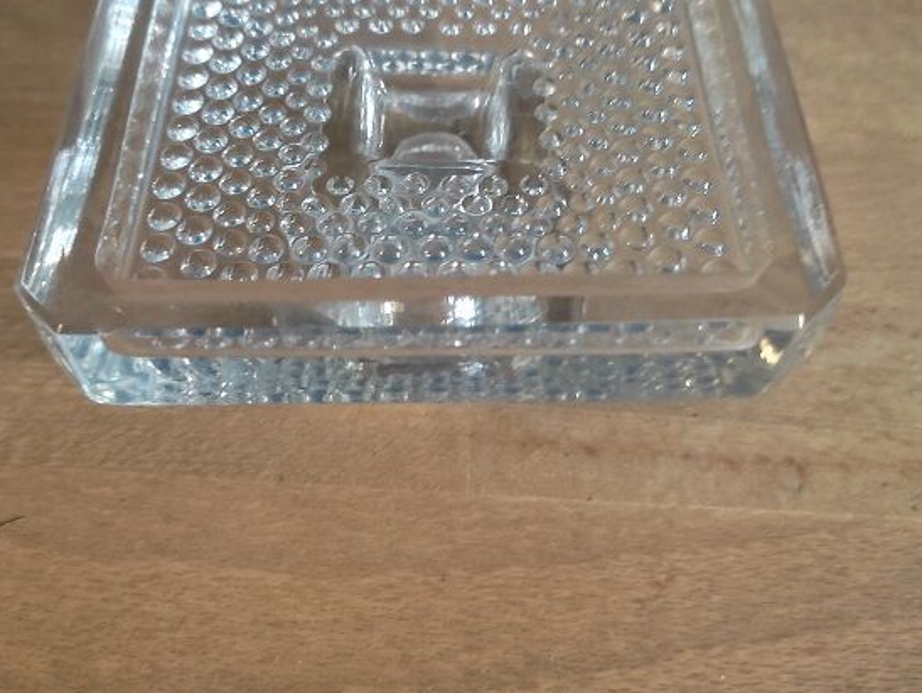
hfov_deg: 48.9
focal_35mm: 38
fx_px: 1013
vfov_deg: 37.6
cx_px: 458
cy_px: 283
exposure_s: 1/20
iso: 2293
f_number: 1.79
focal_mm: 4.74
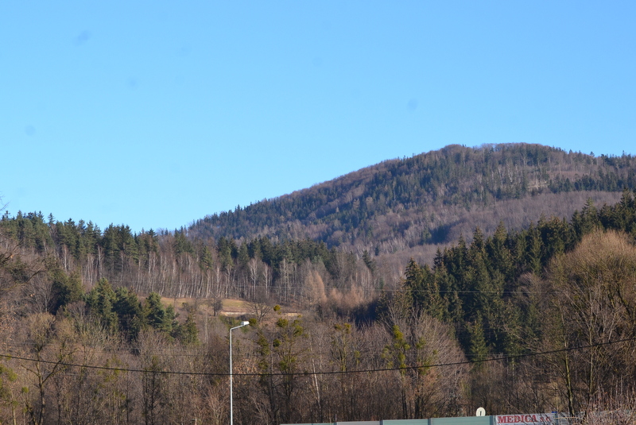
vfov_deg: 16.6
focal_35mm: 82
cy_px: 212
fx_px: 1459
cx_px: 318
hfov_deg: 24.6
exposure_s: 1/320
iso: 400
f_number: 10
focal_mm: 55
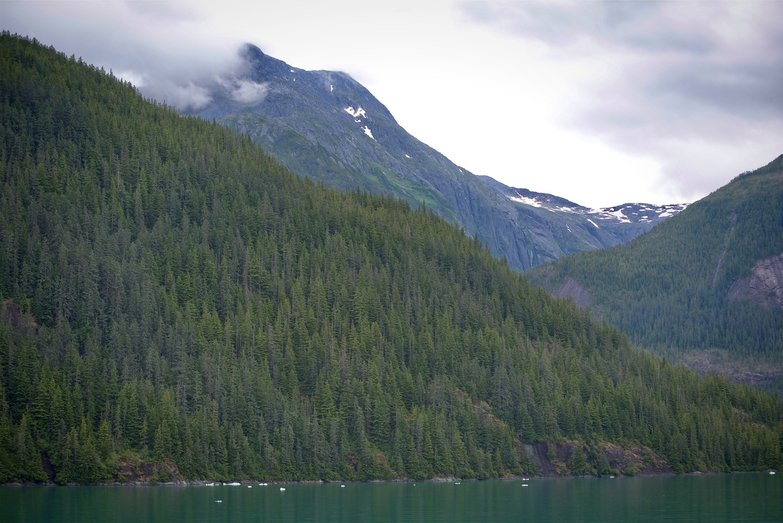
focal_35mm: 70
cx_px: 392
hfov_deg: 28.8
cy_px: 262
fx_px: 1523
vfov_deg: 19.5
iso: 100
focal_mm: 70
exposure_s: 1/160
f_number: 6.3
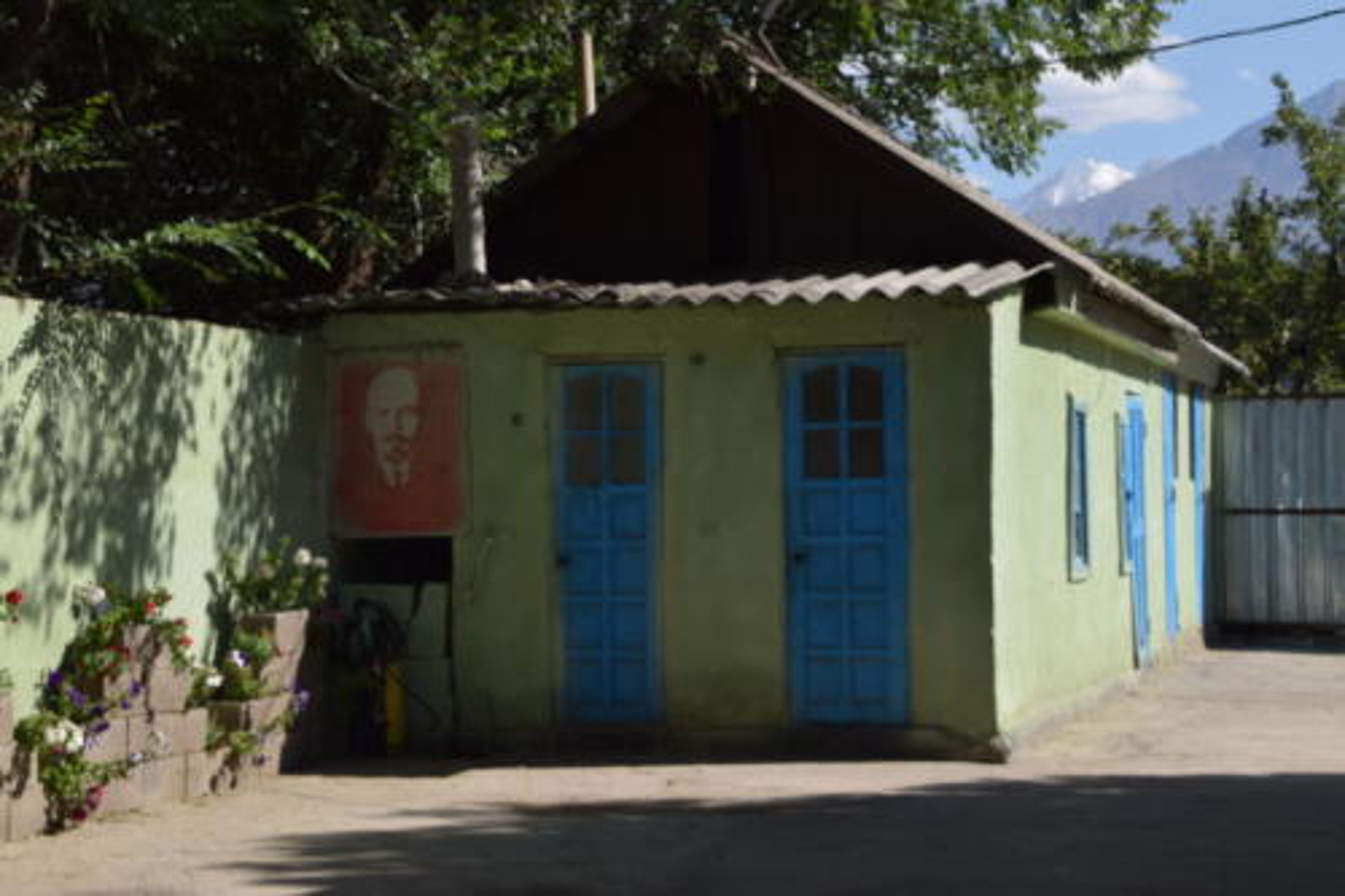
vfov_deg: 18.2
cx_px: 672
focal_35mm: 75
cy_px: 448
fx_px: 2801
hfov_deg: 27.0
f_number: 10
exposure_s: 1/200
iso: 100
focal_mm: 50
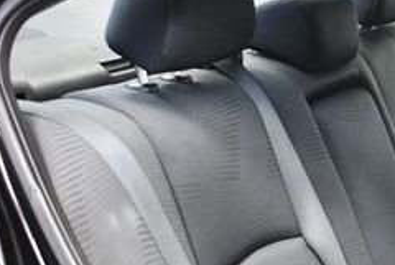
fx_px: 1055
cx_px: 490
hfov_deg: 19.8
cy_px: 318
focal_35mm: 96
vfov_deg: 13.9
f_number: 3.5
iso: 4500
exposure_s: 1/60
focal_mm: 18
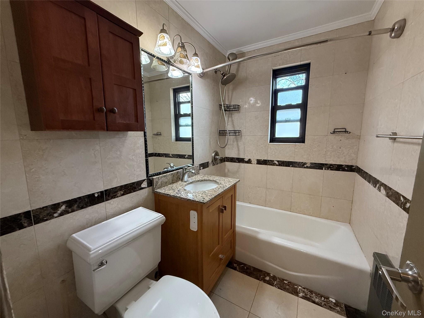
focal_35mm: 14
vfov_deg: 85.7
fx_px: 171
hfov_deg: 102.1
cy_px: 159
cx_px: 212
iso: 500
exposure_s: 1/120
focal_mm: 2.22
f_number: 2.2
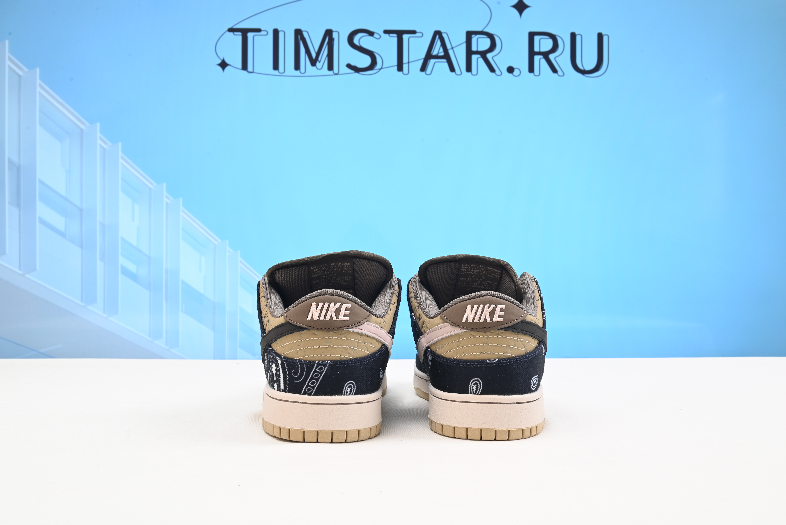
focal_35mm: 38
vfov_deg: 35.1
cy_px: 262
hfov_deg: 50.7
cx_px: 393
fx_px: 830
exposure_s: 1/2
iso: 100
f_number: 16
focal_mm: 38
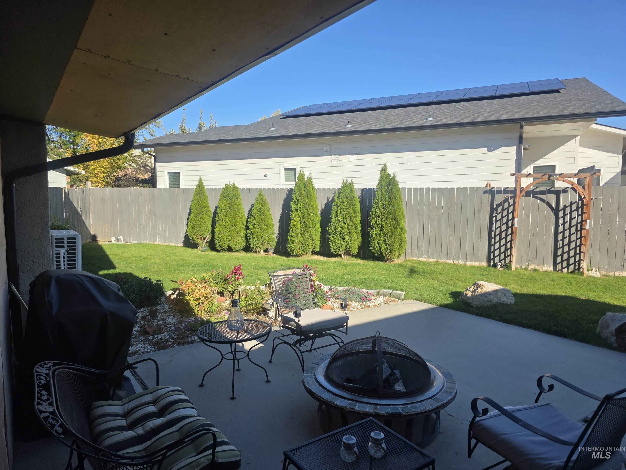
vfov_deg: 58.9
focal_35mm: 23
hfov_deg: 73.9
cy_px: 235
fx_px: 416
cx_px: 313
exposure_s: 1/5153
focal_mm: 6.3
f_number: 1.7
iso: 80
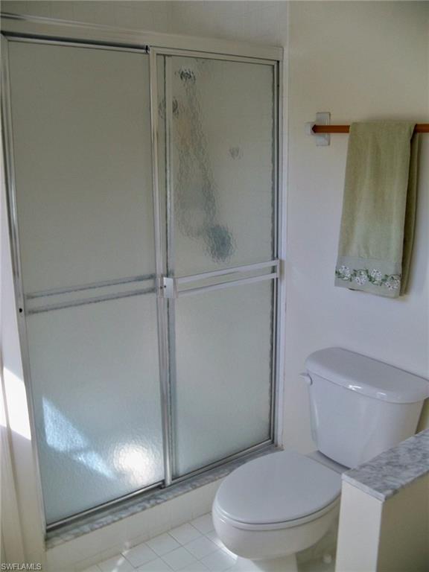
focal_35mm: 35
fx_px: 578
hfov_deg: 40.7
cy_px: 286
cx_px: 214
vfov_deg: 52.6
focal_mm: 6.2
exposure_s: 1/30
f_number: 3.5
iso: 160
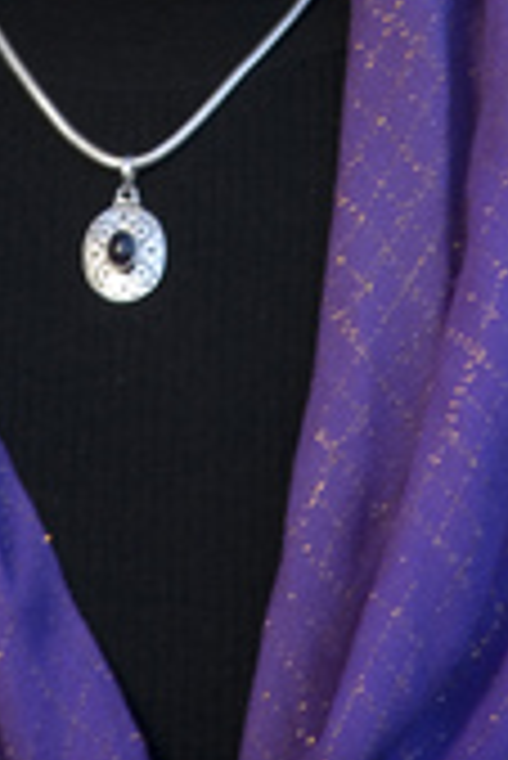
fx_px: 12154
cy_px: -283
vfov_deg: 3.6
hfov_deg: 2.4
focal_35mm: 575
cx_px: 133
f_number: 5.6
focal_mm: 135
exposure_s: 1/60
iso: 320
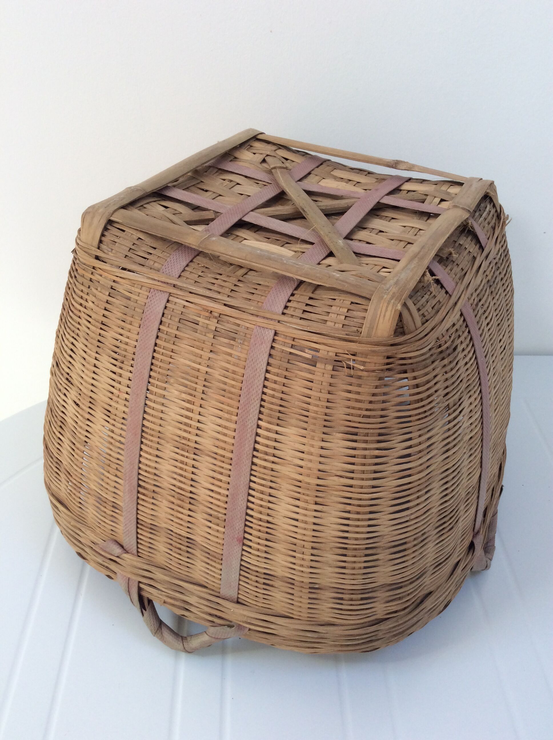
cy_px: 370
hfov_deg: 44.1
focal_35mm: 32
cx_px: 276
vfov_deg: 56.9
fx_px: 683
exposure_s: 1/50
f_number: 2.4
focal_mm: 3.3
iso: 40
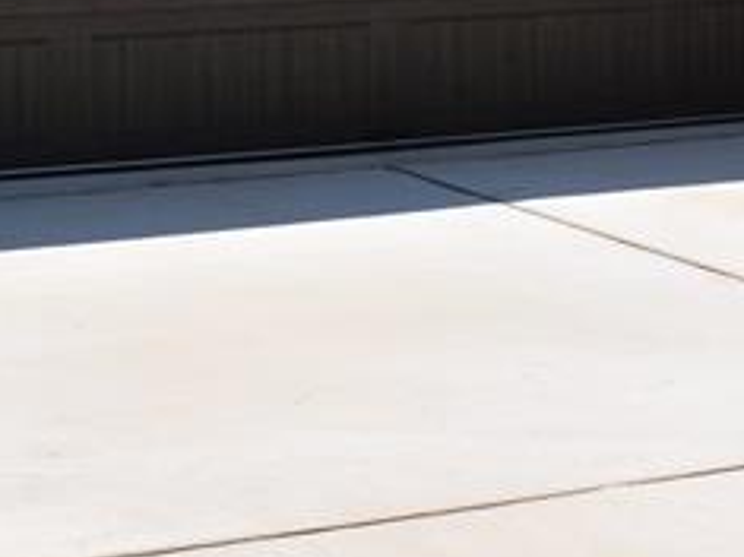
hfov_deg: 17.3
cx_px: 598
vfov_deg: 12.5
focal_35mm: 113
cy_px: -237
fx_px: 2427
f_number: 11
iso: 200
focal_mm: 18
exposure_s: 1/500
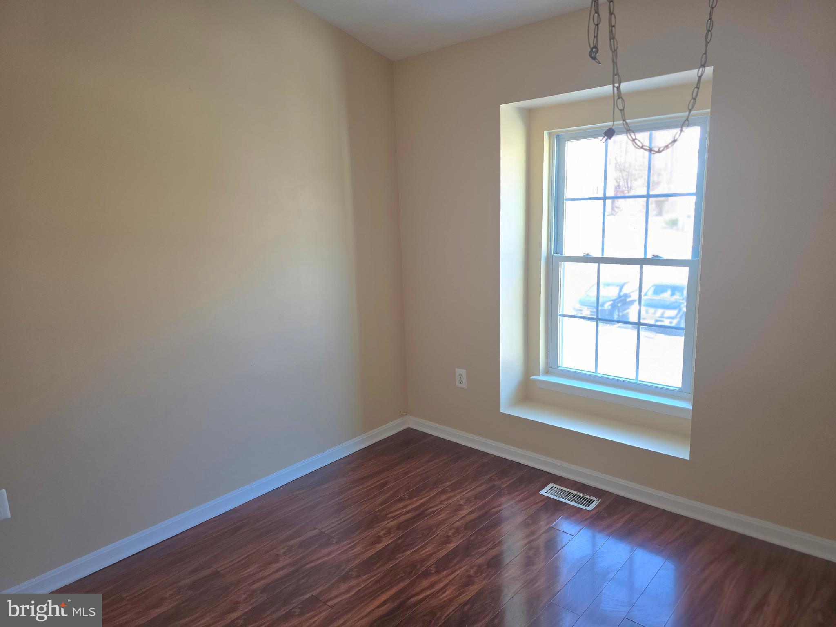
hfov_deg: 73.9
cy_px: 314
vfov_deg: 58.9
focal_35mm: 23
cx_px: 418
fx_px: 555
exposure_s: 1/182
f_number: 1.7
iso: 200
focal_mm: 6.3
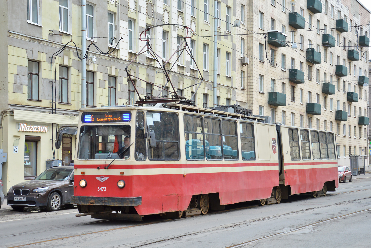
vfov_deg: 18.9
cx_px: 186
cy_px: 124
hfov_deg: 28.1
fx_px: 742
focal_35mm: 72
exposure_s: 1/320
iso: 400
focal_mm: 48
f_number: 5.6
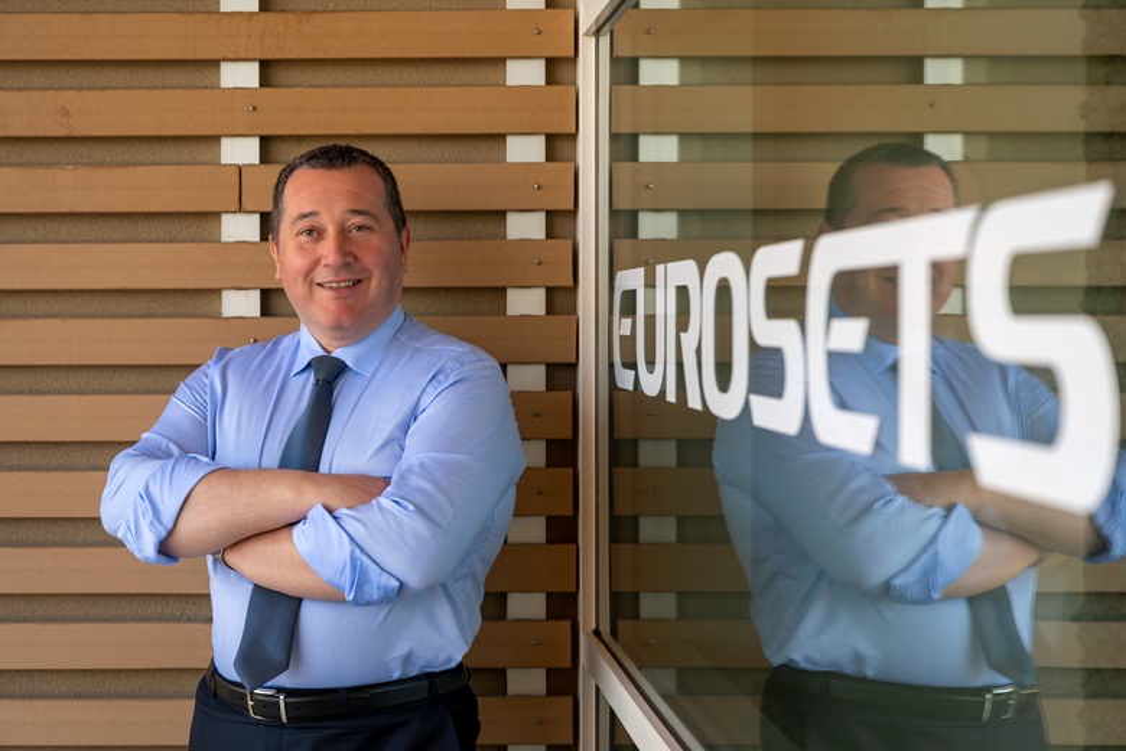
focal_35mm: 63
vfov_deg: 21.6
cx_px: 563
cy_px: 376
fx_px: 1970
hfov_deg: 31.9
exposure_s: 1/100
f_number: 4.5
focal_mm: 63
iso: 100
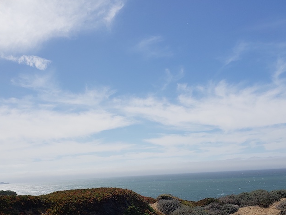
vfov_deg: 33.1
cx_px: 139
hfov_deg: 43.9
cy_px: 152
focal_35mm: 43
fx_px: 355
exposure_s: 1/4349
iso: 50
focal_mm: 4.3
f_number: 2.4
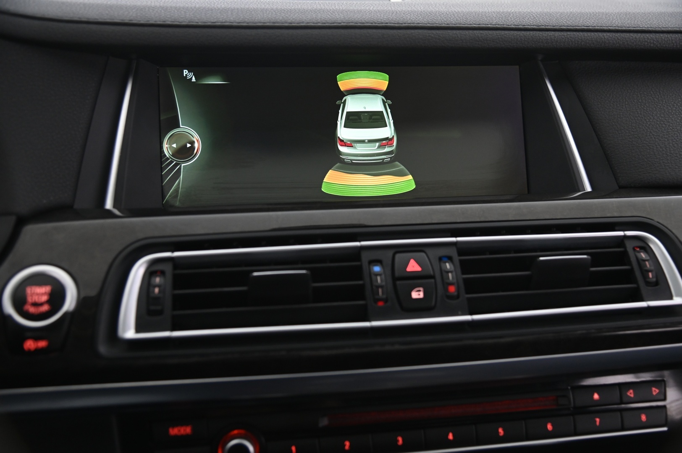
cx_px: 341
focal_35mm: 38
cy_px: 226
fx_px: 719
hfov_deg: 50.7
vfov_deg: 35.0
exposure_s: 1/20
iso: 2000
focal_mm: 38
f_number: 4
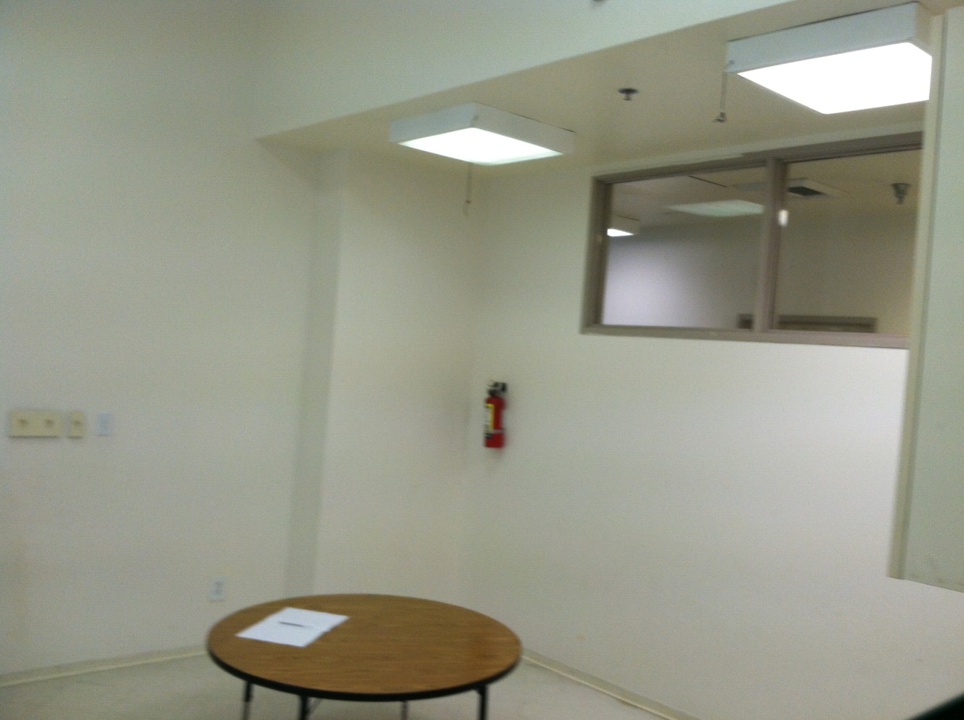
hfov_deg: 52.7
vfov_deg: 40.6
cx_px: 482
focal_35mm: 35
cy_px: 360
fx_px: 973
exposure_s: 1/21
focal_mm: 3.85
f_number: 2.8
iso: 80
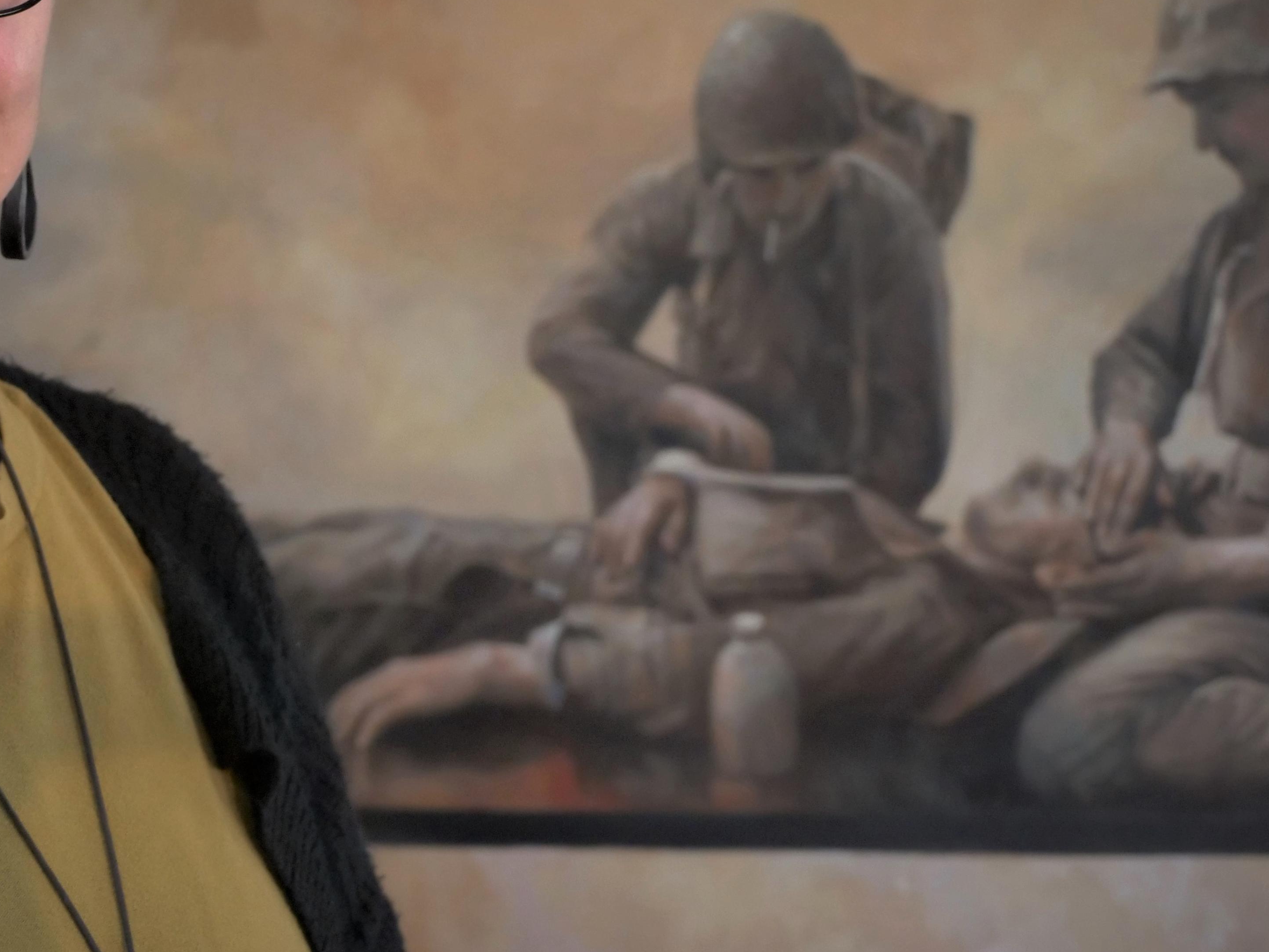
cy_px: 363
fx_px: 3043
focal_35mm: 83
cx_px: 473
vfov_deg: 17.8
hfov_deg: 23.5
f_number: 2.8
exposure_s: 1/13
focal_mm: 24
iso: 1600
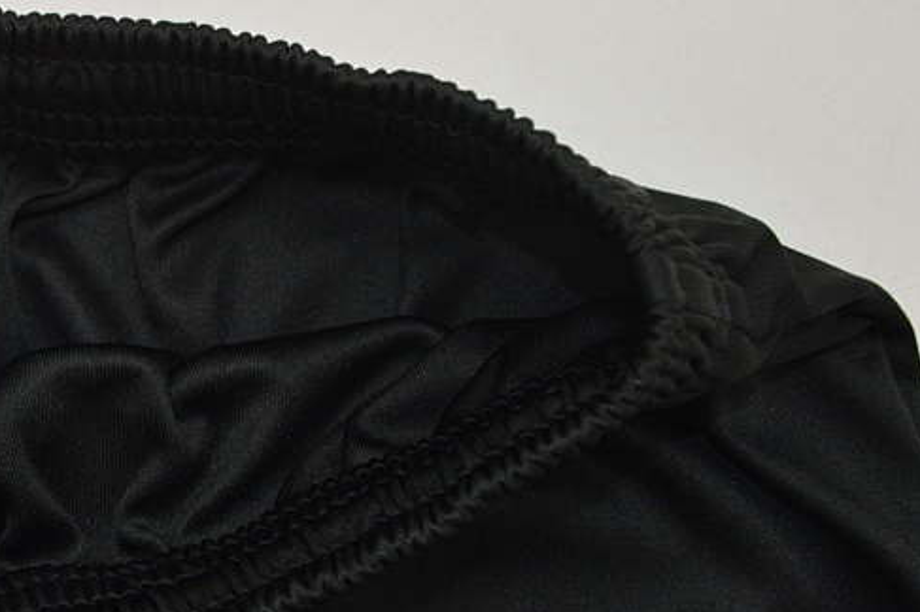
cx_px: -93
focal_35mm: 113
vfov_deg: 12.1
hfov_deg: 17.5
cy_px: 361
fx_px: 2886
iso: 400
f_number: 7.1
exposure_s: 1/200
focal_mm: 34
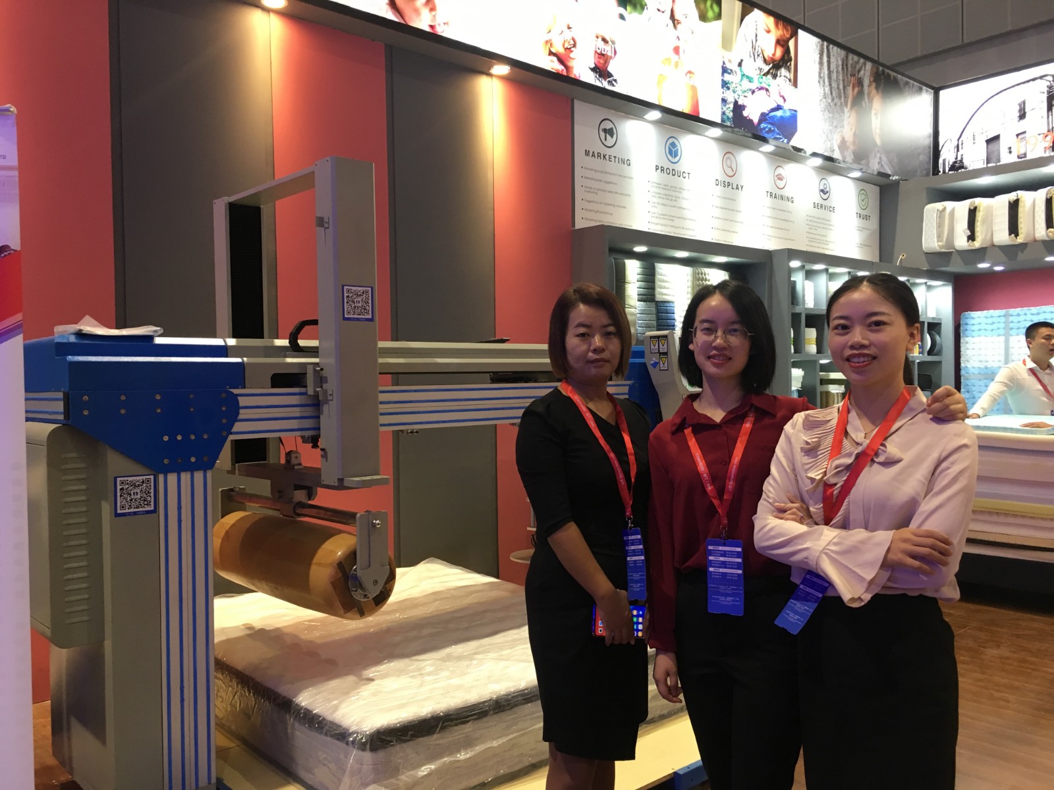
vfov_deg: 48.2
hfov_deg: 61.7
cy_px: 395
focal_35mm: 29
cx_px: 527
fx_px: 883
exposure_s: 1/33
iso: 100
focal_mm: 4.15
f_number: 2.2
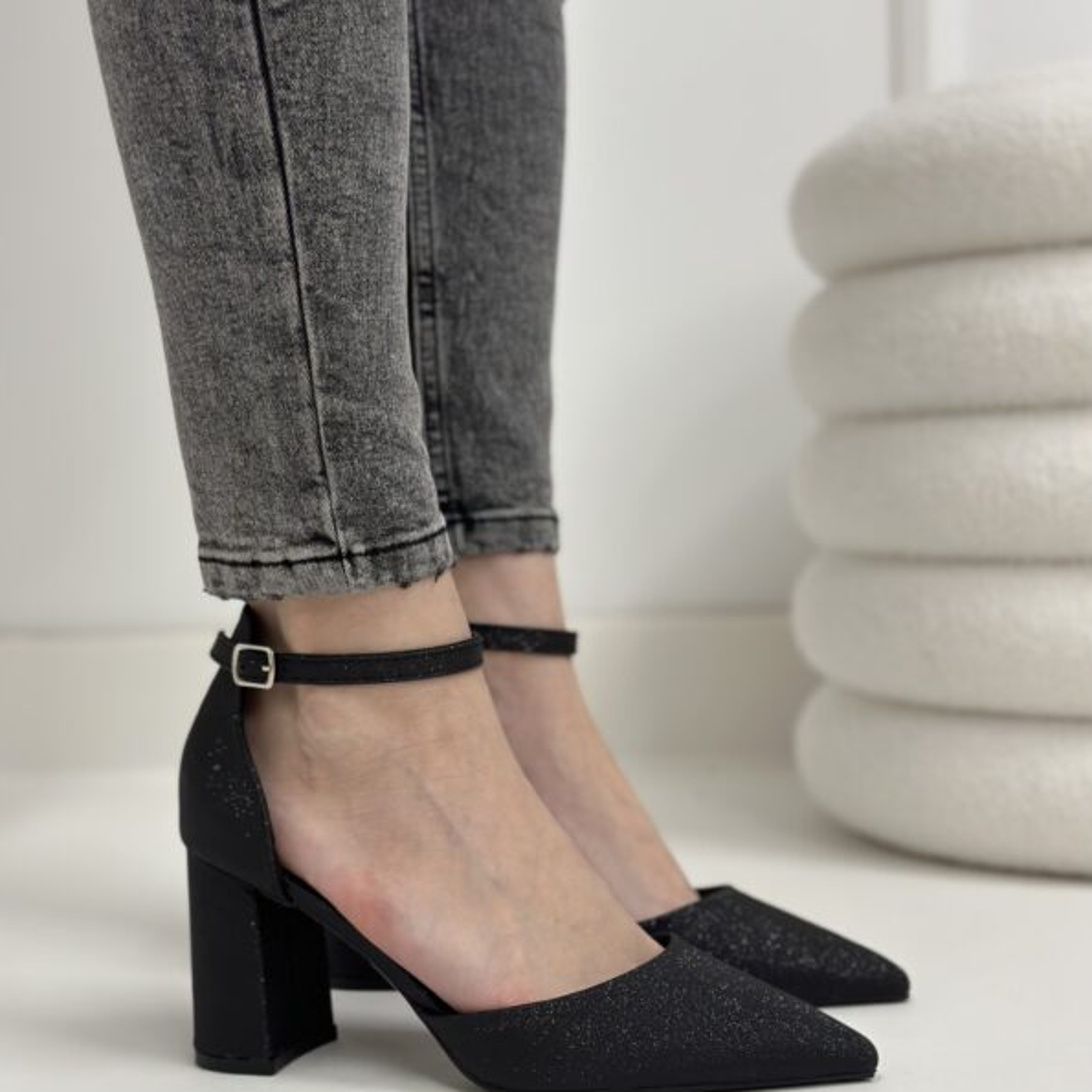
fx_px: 2034
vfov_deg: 30.0
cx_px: 543
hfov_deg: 30.0
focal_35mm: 57
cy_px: 646
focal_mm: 6.86
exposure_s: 1/100
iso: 160
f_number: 1.78
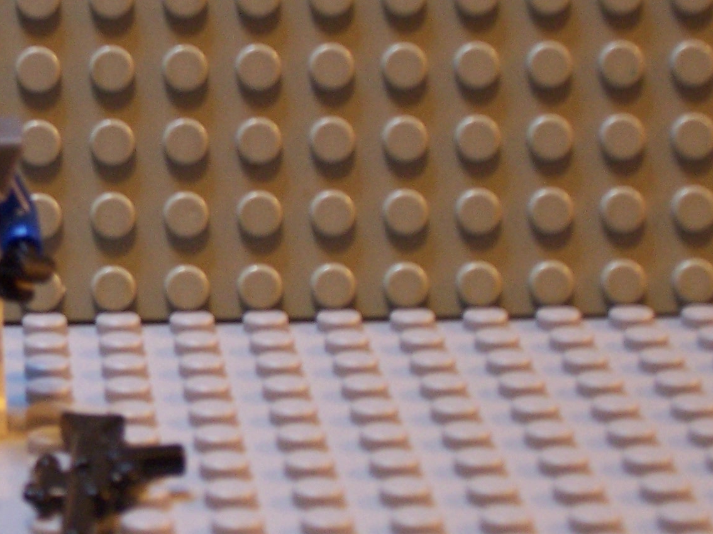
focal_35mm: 149
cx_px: -47
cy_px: 202
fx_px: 3068
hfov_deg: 13.0
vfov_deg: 10.0
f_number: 4
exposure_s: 1/4
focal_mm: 10.8
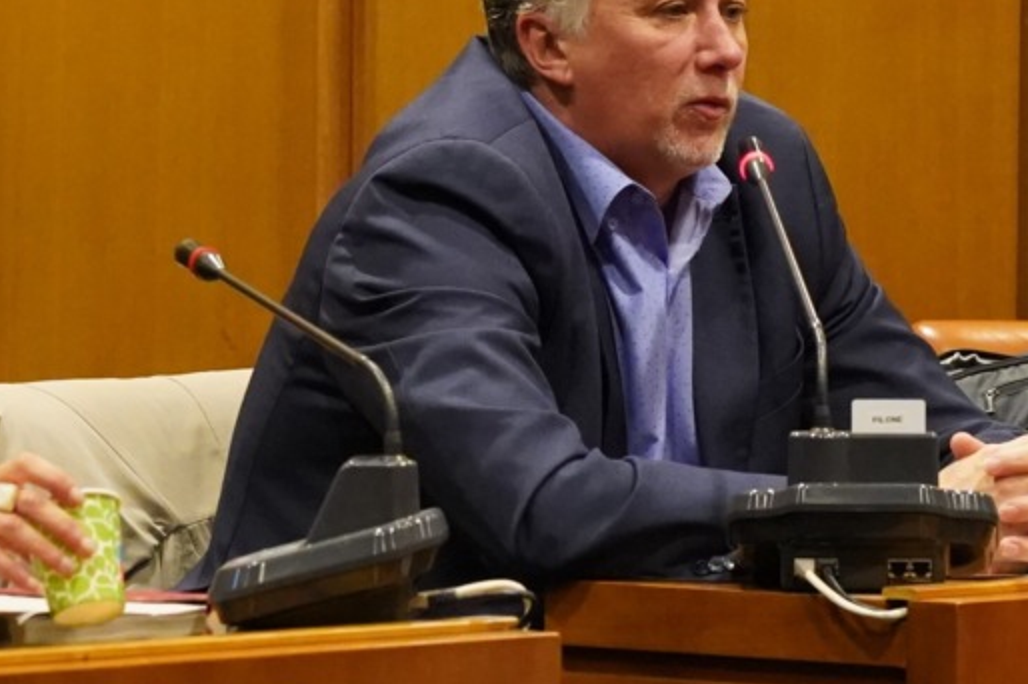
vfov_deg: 9.8
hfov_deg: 14.7
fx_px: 3967
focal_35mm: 139
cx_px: 656
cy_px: 241
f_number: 5.6
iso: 8000
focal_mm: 105
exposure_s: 1/200
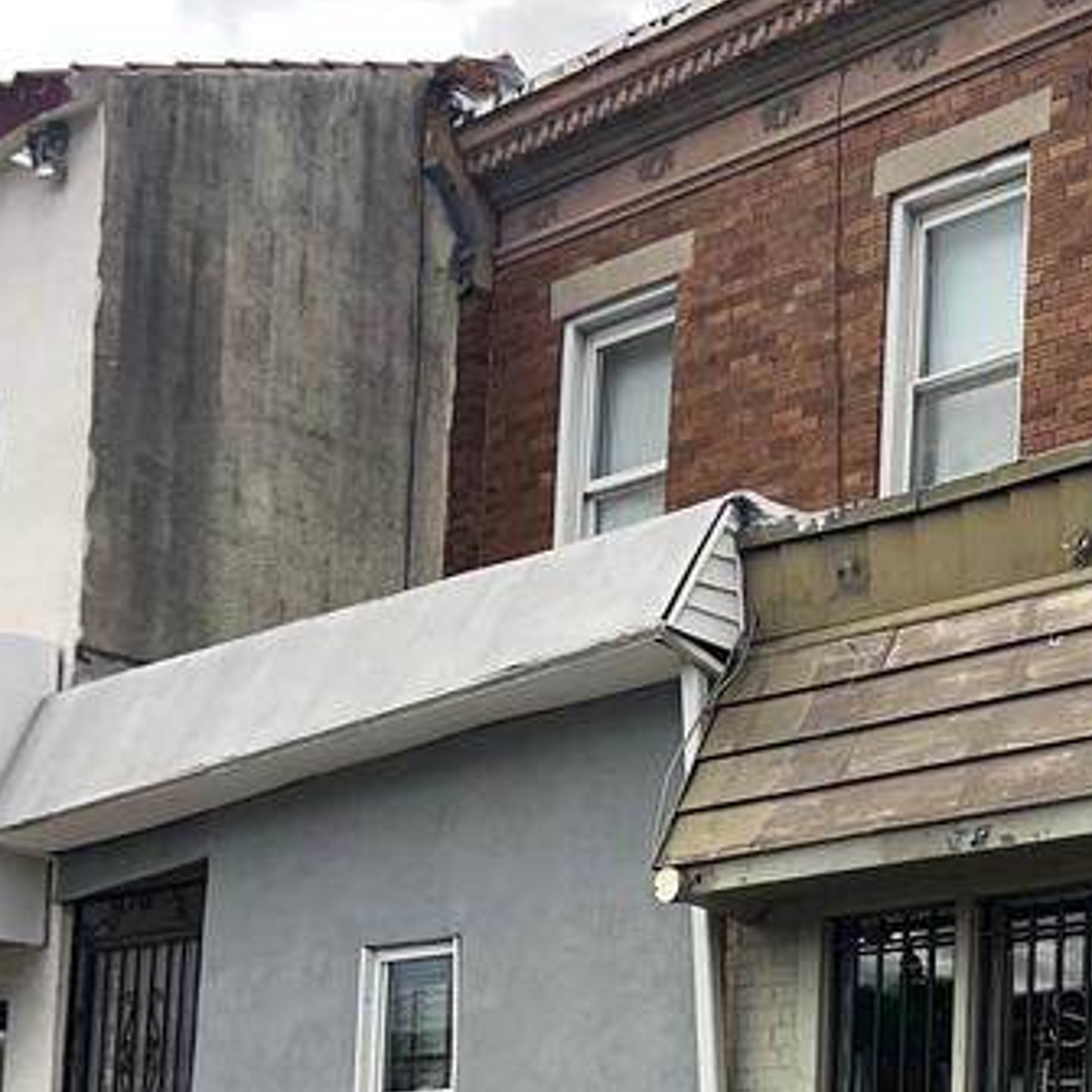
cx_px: 1310
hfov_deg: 21.7
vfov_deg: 22.1
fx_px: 2641
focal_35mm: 74
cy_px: 1209
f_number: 1.5
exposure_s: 1/1698
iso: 32
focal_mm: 5.7
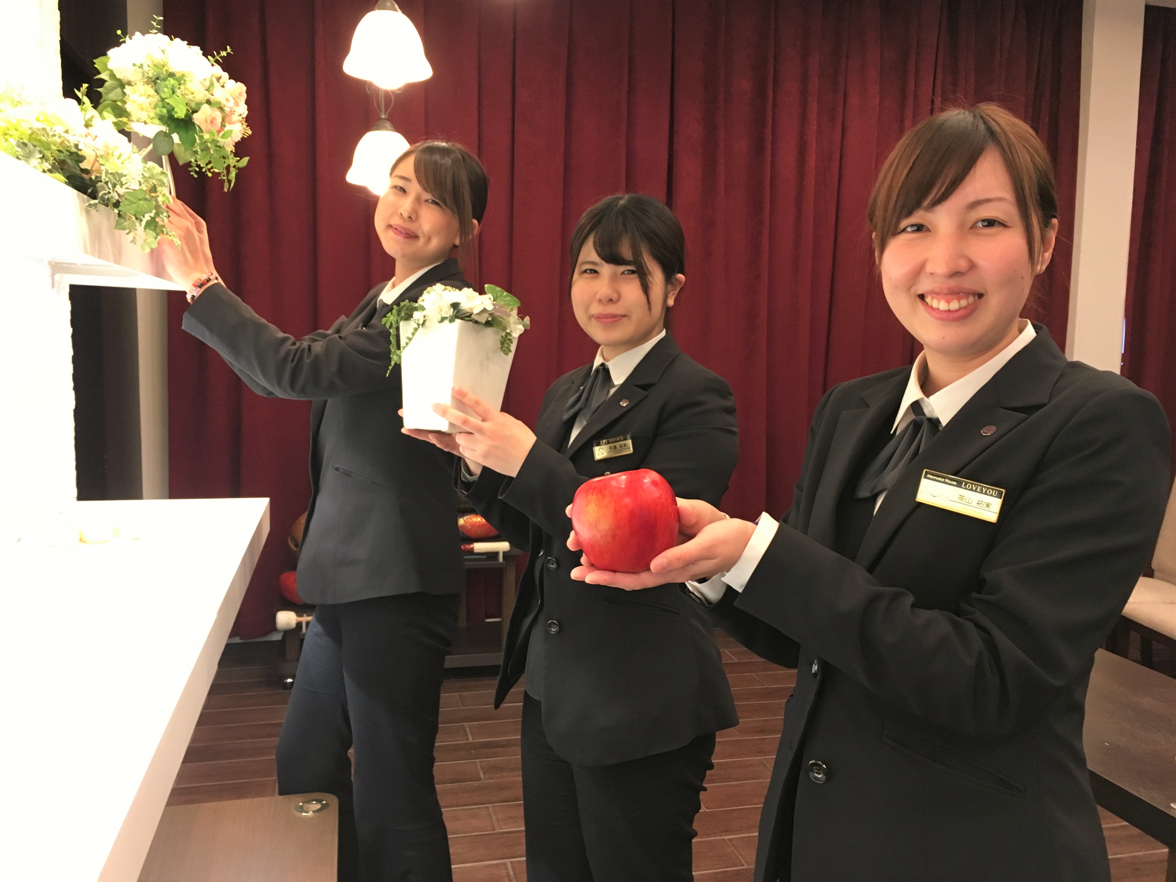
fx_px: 985
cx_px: 588
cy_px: 441
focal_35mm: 29
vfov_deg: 48.2
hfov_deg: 61.7
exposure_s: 1/30
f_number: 2.2
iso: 125
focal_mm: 4.15
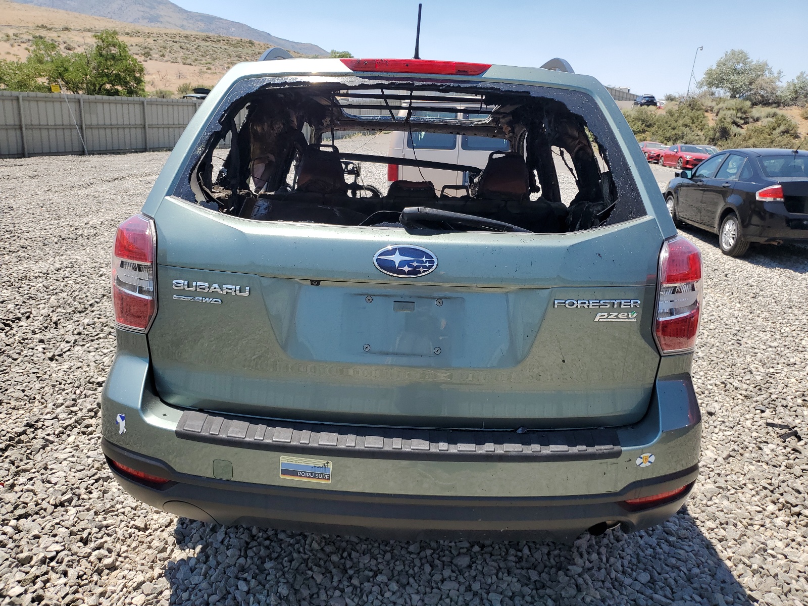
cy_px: 303
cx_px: 404
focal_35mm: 26
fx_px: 607
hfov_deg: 67.3
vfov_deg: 53.1
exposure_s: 1/2500
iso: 50
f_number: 1.5
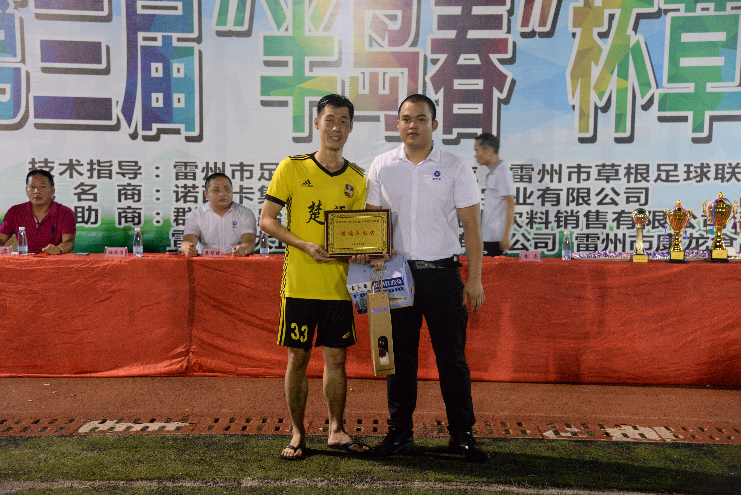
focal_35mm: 52
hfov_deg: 38.2
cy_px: 248
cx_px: 370
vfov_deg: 26.0
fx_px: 1071
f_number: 4
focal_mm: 52
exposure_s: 1/60
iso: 6400
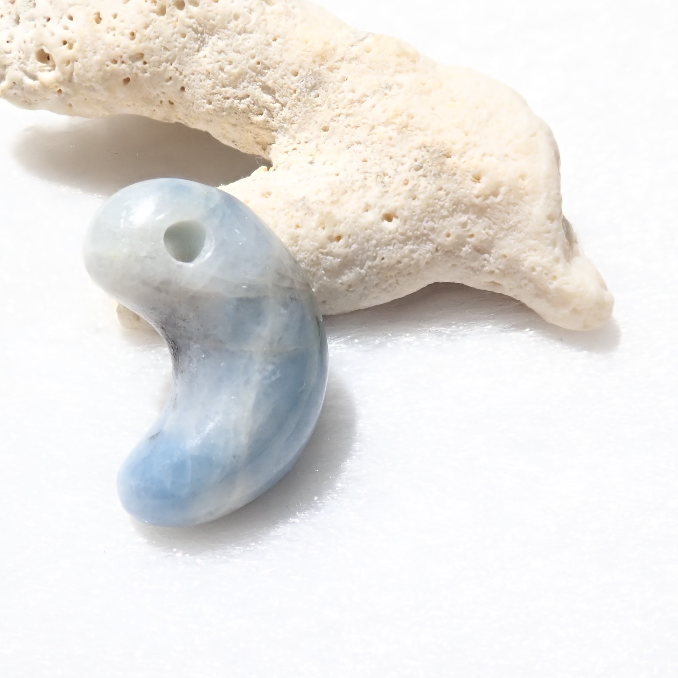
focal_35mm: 39
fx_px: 864
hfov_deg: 42.1
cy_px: 364
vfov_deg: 42.8
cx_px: 214
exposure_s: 1/125
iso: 100
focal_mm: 5.5
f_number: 3.2
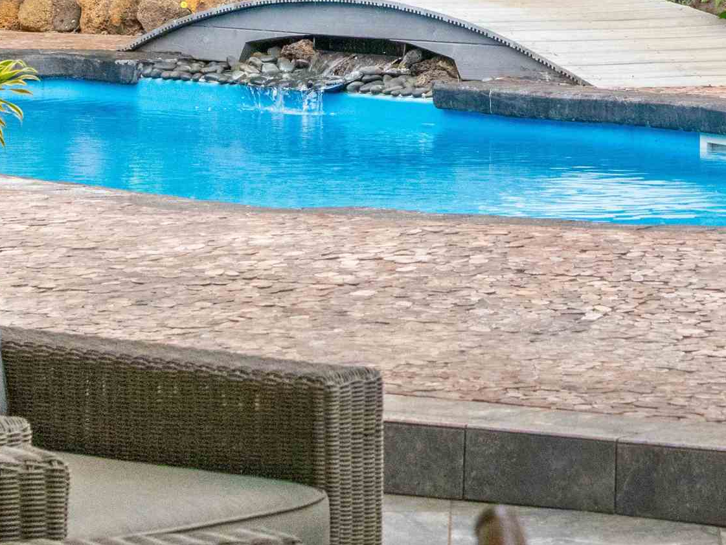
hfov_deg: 8.2
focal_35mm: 241
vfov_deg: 6.1
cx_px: 519
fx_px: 5055
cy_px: -96
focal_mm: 44
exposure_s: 1/250
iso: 3200
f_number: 8
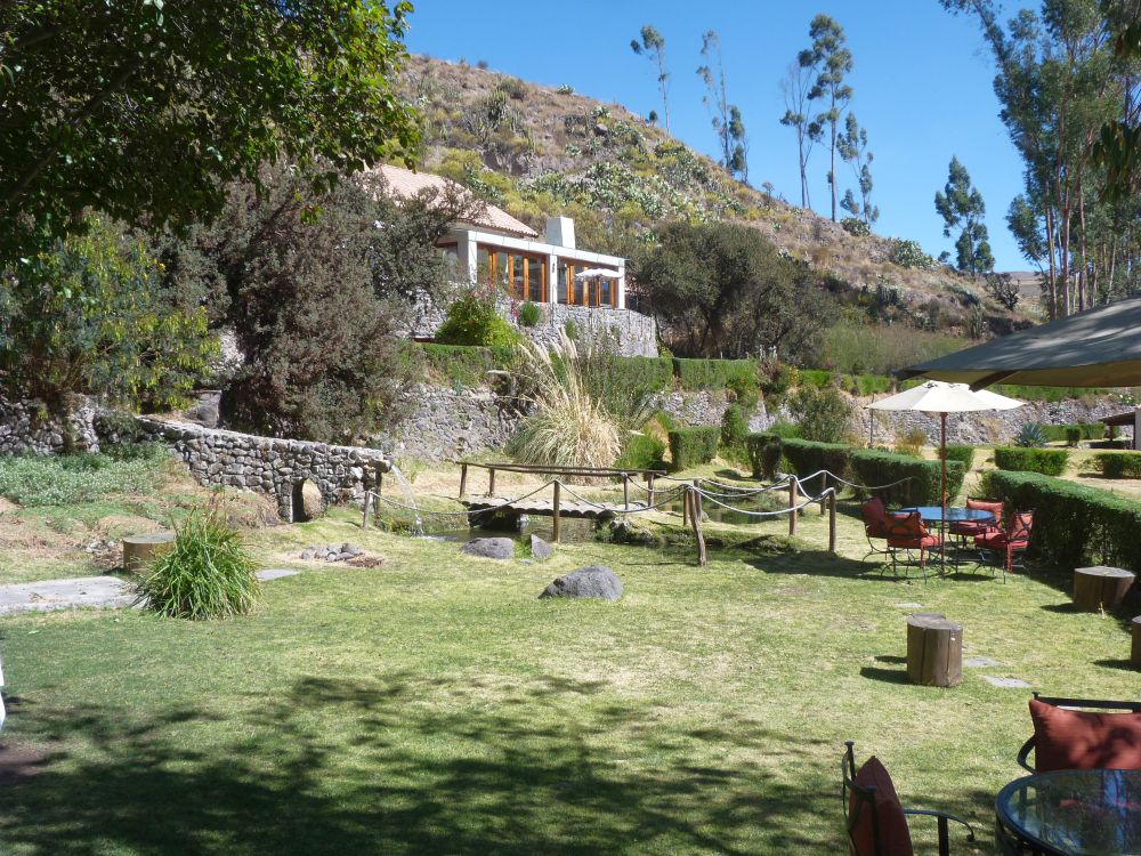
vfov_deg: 39.7
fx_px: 1187
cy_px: 428
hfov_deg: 51.4
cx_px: 570
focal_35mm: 36
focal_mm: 6.5
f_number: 5
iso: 80
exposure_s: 1/200
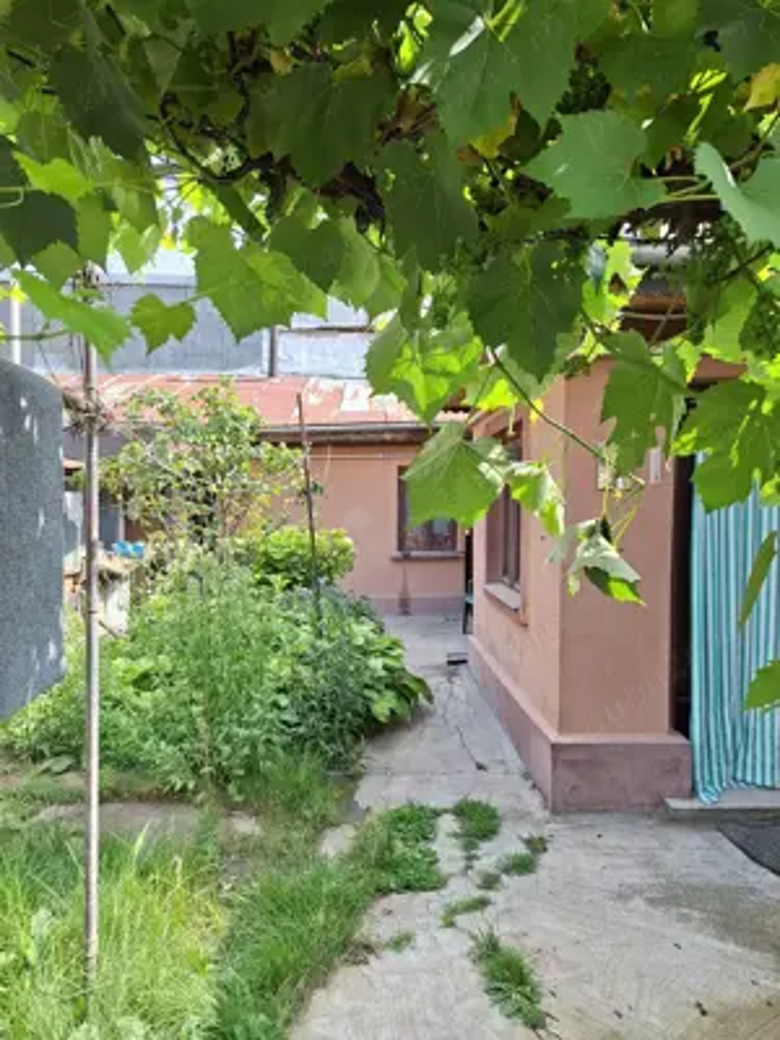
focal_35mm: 23
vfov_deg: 73.9
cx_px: 390
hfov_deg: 58.9
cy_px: 520
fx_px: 691
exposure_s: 1/623
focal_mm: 5.54
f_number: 1.8
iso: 40
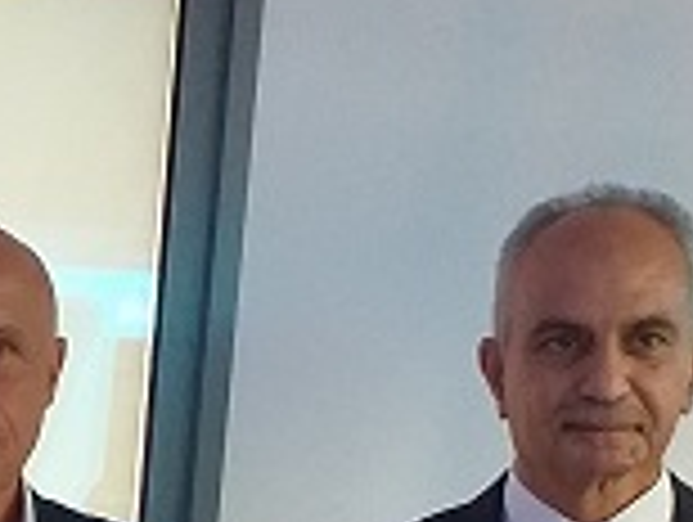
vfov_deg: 10.4
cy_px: 932
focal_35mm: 135
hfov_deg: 14.1
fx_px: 2707
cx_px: -189
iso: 250
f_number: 1.9
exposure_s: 1/25
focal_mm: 3.6
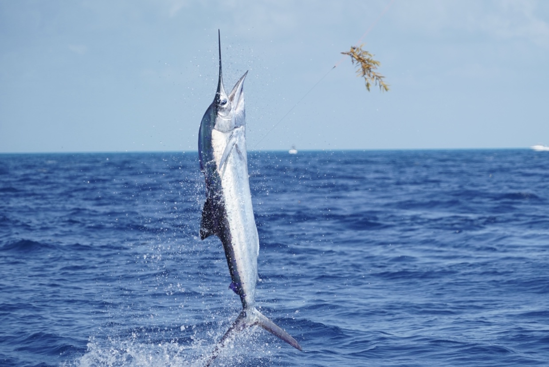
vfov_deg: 10.1
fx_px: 2075
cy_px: 184
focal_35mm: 136
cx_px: 274
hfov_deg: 15.1
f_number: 6.3
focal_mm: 136
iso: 500
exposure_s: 1/2000
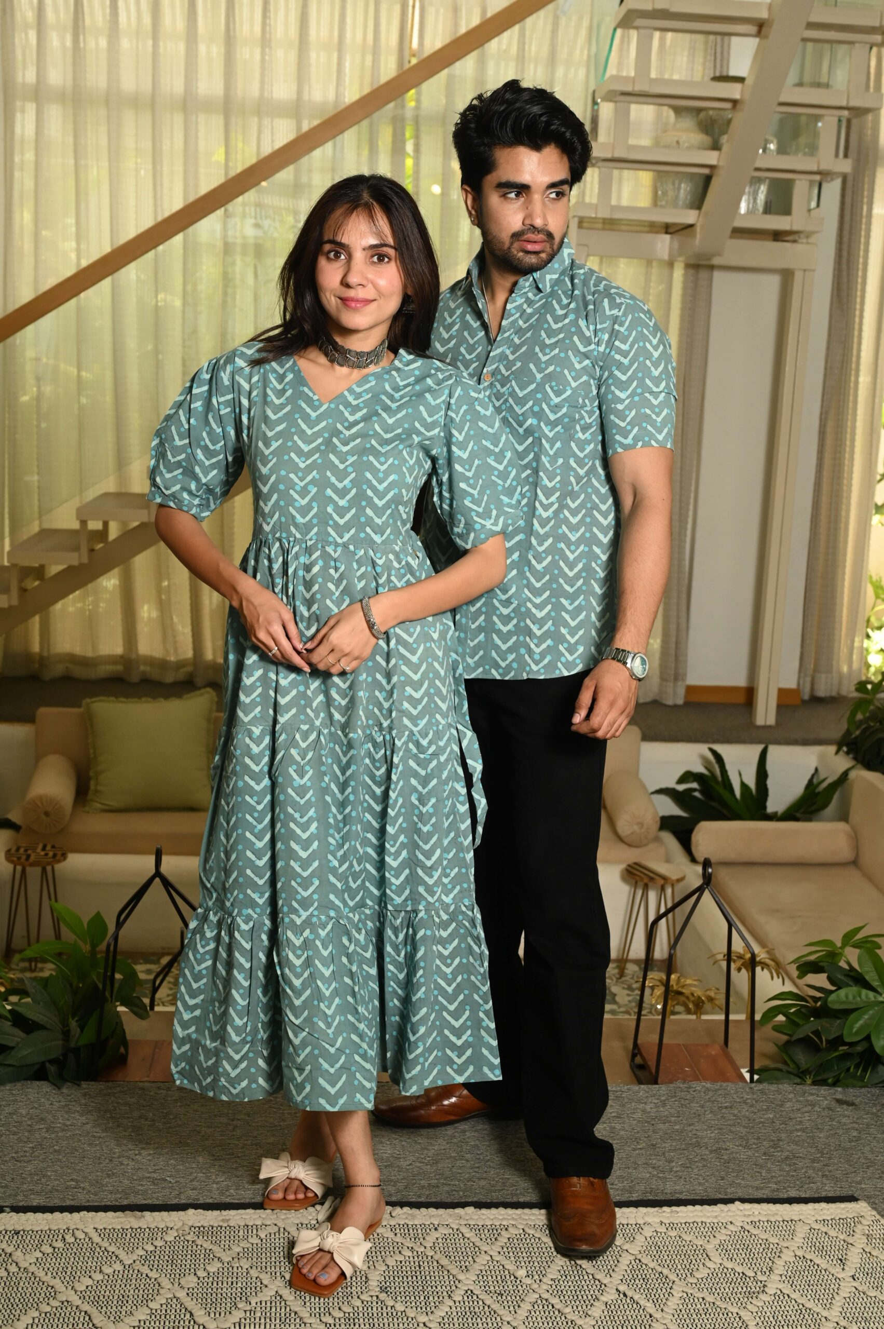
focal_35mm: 42
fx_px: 1549
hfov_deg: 31.8
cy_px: 664
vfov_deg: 46.4
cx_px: 442
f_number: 7.1
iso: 640
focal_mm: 42
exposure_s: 1/160
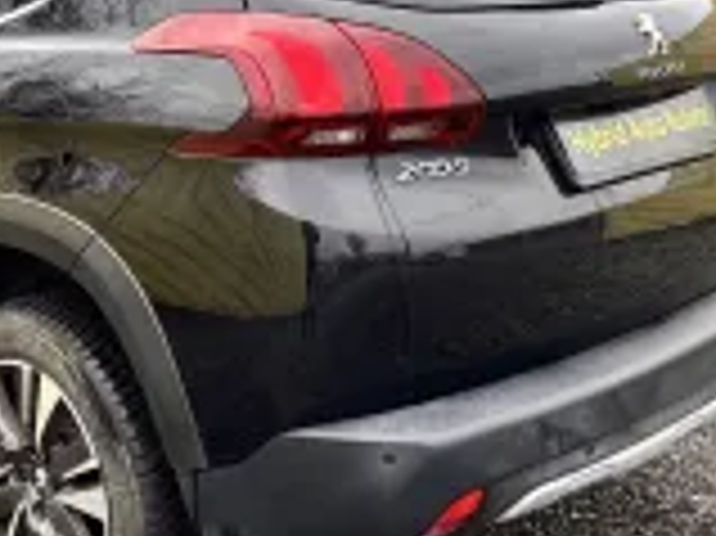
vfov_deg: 24.7
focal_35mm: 59
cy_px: 189
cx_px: 180
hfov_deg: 32.1
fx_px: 1219
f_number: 1.6
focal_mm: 5.96
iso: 50
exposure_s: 1/597
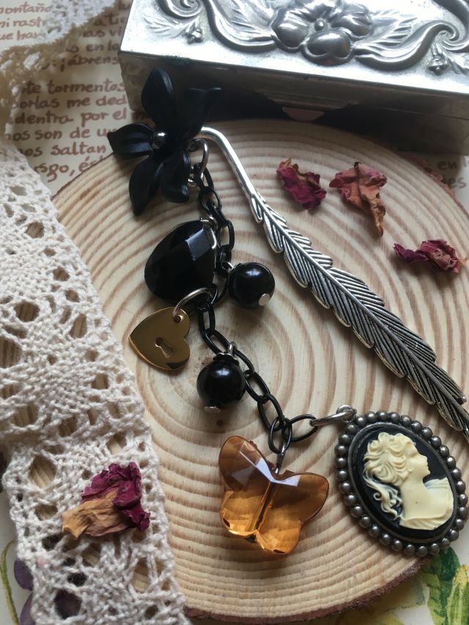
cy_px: 312
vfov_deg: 61.7
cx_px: 234
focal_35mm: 29
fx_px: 524
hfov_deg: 48.2
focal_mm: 4.15
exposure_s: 1/33
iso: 25
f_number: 2.2
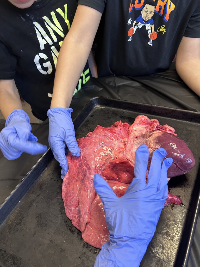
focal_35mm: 26
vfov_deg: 67.3
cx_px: 100
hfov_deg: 53.1
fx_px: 200
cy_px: 134
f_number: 1.5
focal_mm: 5.7
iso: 200
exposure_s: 1/60
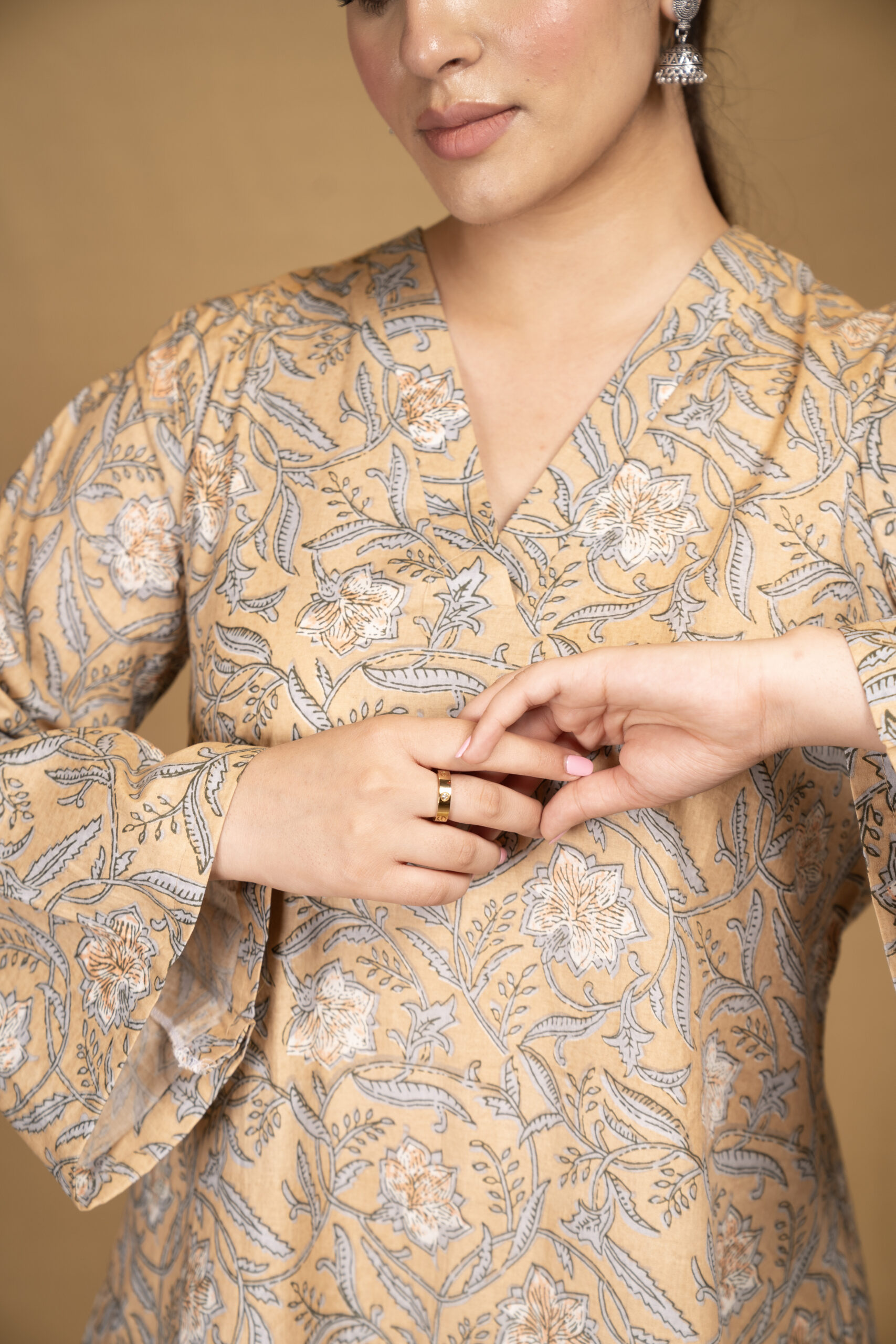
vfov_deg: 28.8
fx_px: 2613
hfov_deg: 19.5
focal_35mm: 70
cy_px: 672
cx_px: 448
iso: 200
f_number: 4.5
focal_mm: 70
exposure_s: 1/100
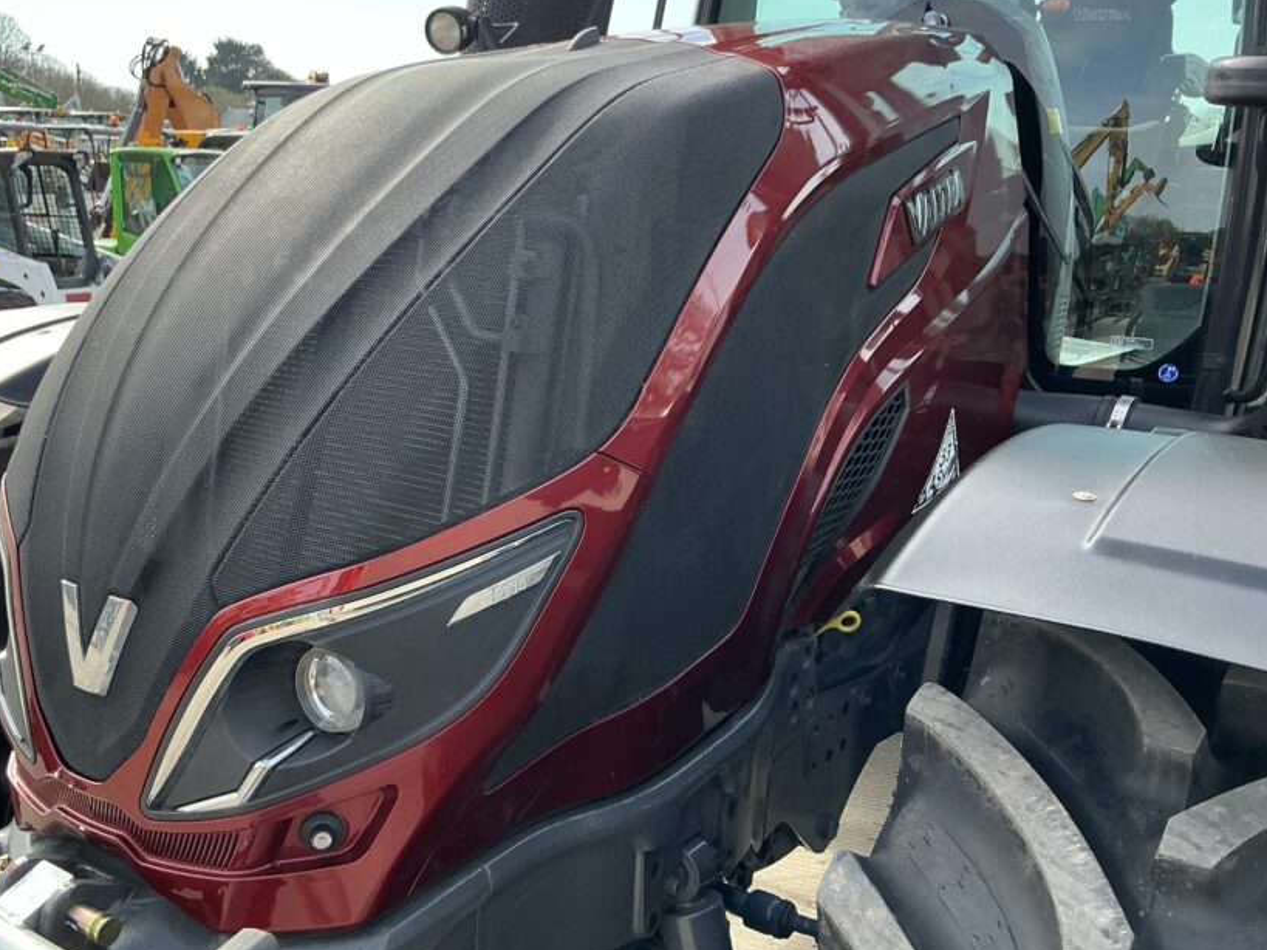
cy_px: 463
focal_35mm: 35
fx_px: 1281
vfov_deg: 40.7
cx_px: 577
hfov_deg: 52.6
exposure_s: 1/380
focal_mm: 3
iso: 25
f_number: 1.8
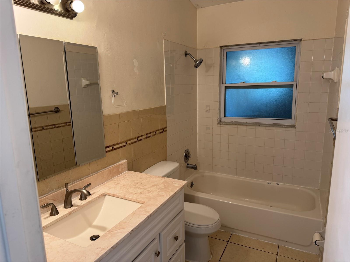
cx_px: 175
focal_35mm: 24
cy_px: 131
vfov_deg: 56.8
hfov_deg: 71.6
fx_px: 243
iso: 125
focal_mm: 6.76
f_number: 1.78
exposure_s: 1/60
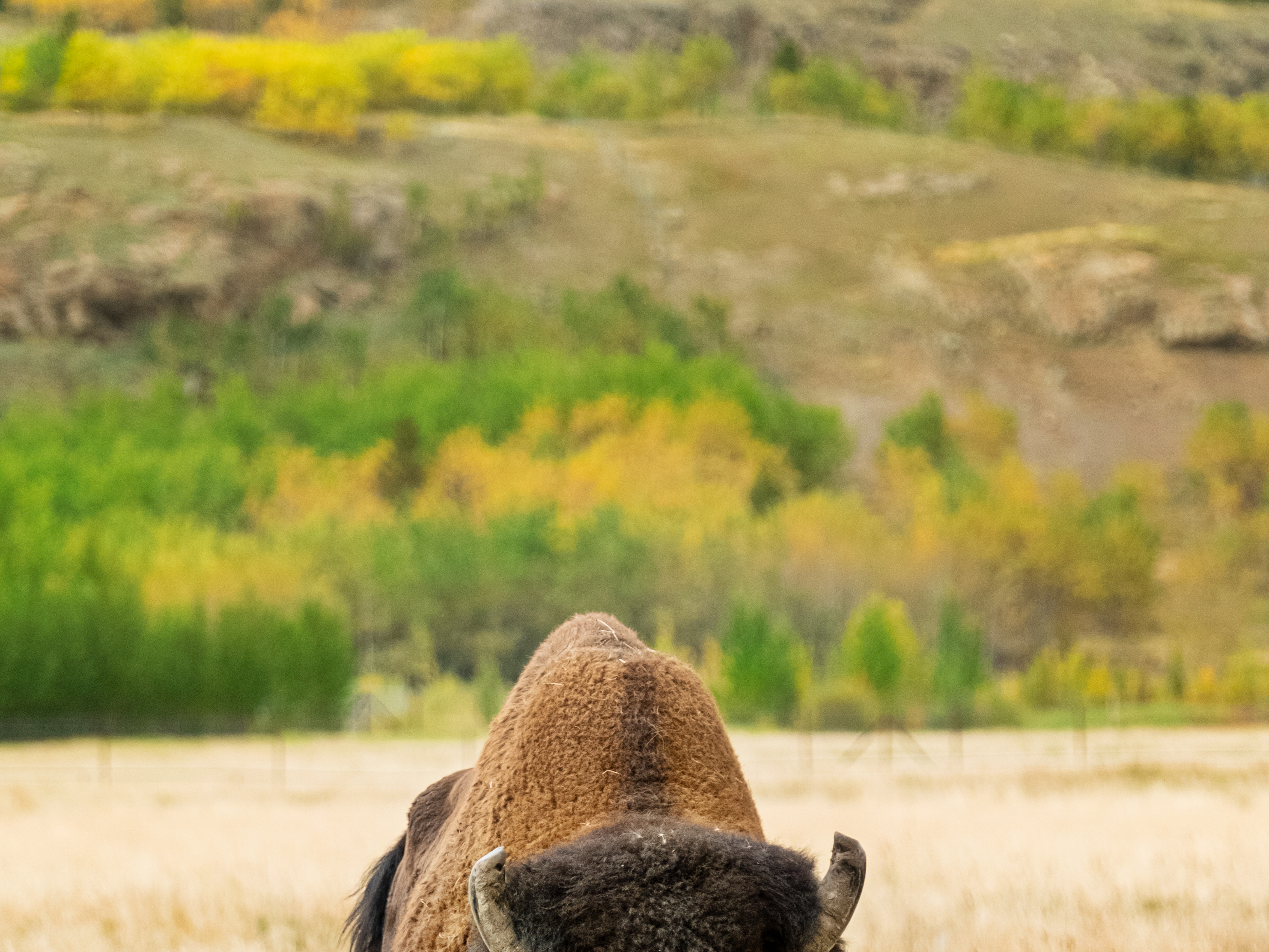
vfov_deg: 4.4
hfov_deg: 5.9
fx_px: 12318
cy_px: 716
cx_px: 606
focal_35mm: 336
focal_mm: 110.6
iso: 800
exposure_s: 1/1100
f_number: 2.8
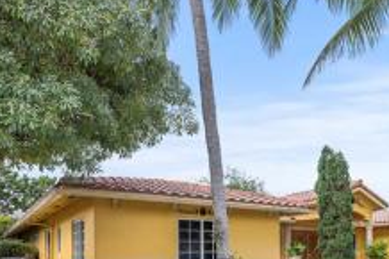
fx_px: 367
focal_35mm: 34
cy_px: 259
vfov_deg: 35.2
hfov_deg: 49.3
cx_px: 355
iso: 64
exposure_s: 1/40
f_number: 8
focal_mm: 16.5
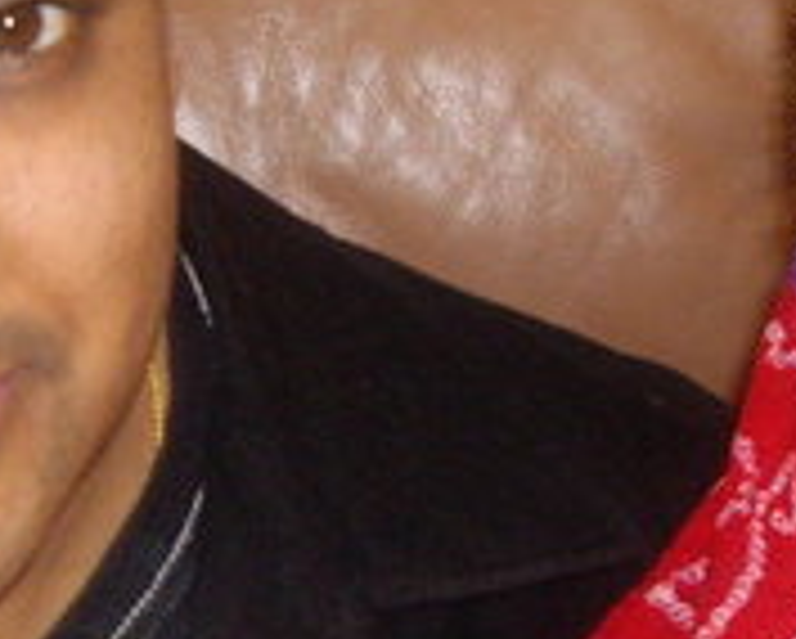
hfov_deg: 14.4
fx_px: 3160
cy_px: 297
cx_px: 391
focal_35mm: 134
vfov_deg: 11.5
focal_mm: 6.2
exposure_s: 1/15
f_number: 2.7
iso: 200
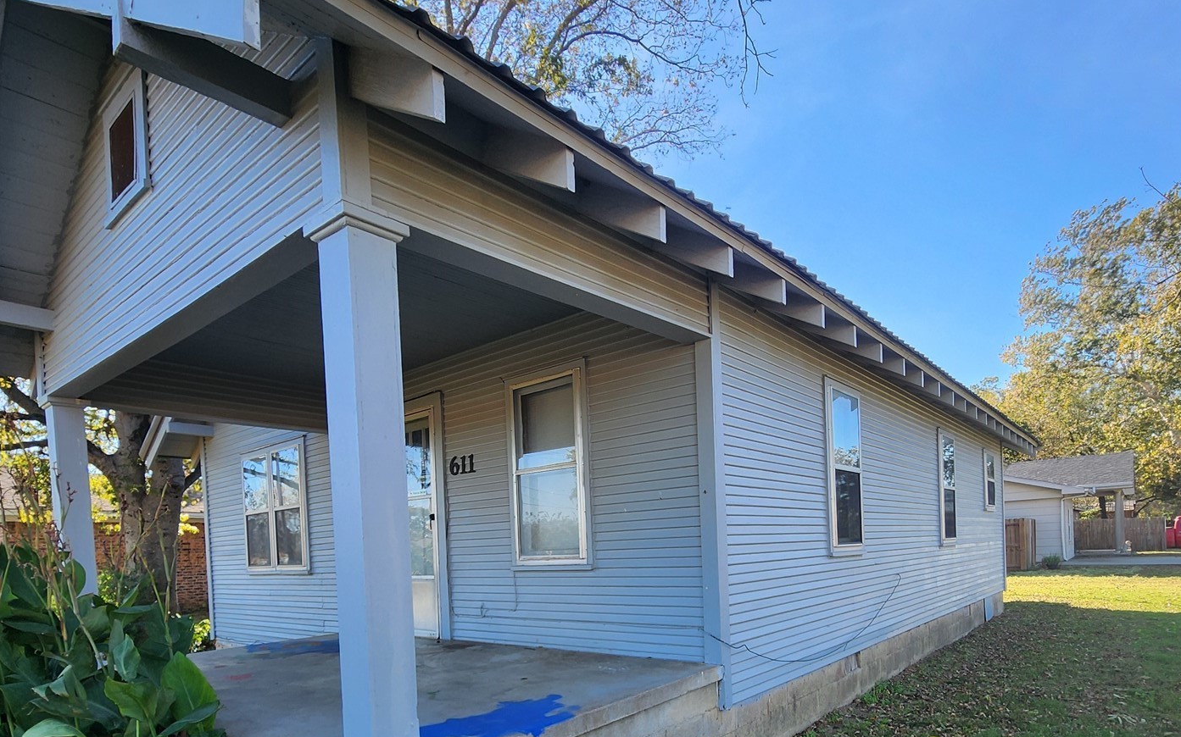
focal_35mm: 19
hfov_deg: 88.0
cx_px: 596
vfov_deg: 58.4
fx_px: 611
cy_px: 568
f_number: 2.2
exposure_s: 1/356
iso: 50
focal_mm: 2.2
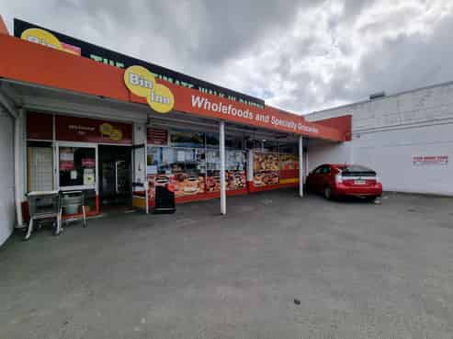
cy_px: 170
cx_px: 226
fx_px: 170
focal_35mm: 13
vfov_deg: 89.8
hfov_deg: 106.2
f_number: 2.2
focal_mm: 2.2
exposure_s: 1/2120
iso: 50
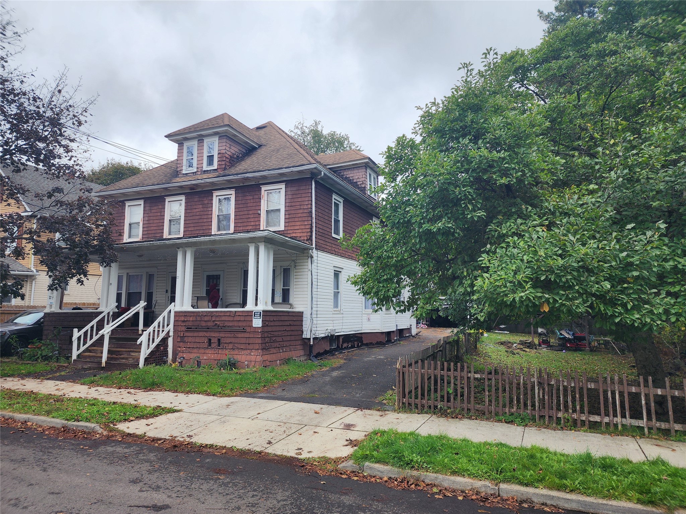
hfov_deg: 73.9
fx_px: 456
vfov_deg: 58.9
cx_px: 343
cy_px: 257
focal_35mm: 23
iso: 12
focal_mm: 6.4
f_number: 1.8
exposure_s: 1/347
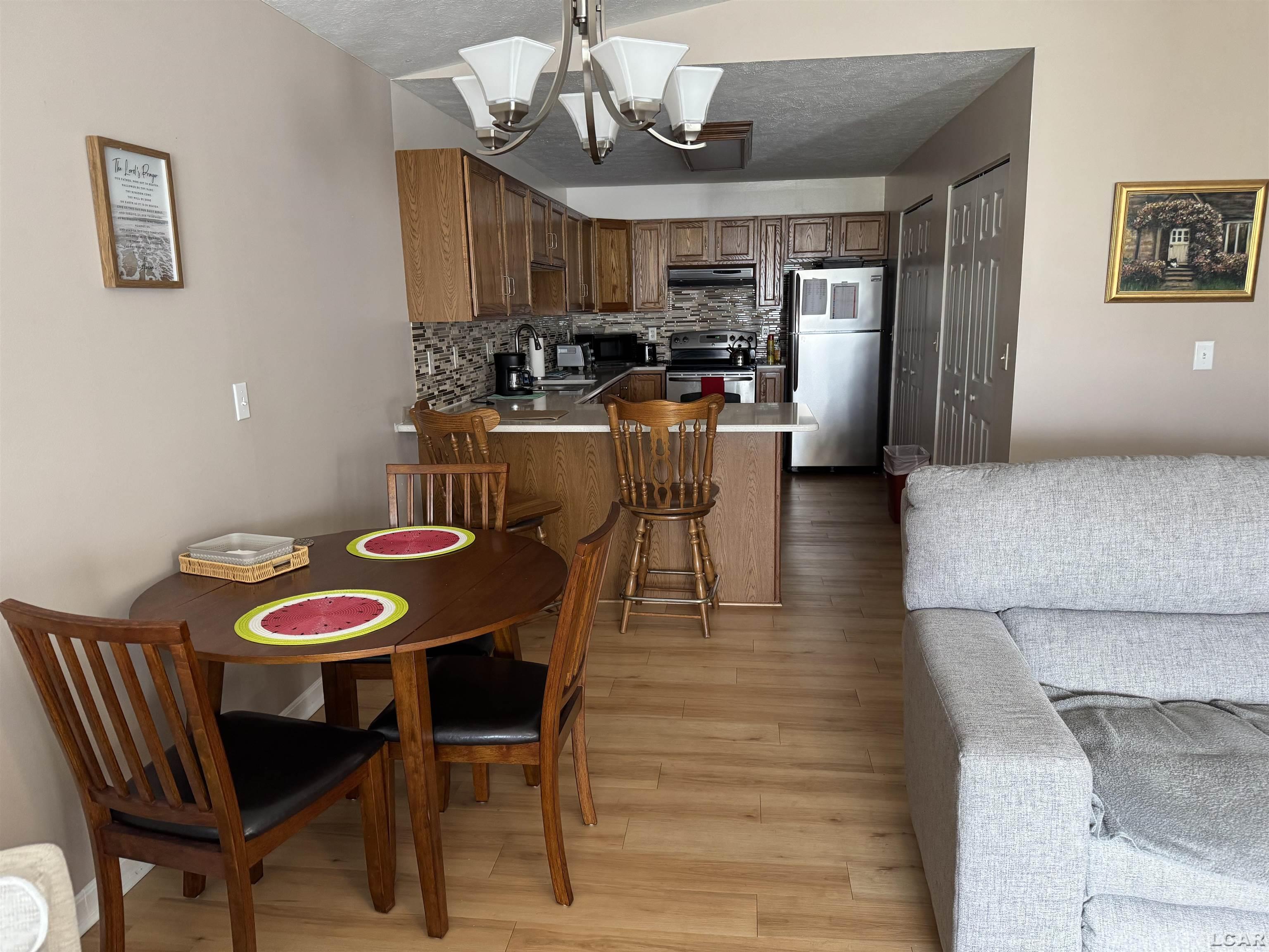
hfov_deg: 71.6
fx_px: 880
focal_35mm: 24
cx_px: 634
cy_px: 476
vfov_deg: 56.8
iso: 250
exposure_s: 1/60
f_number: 1.78
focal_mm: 6.76
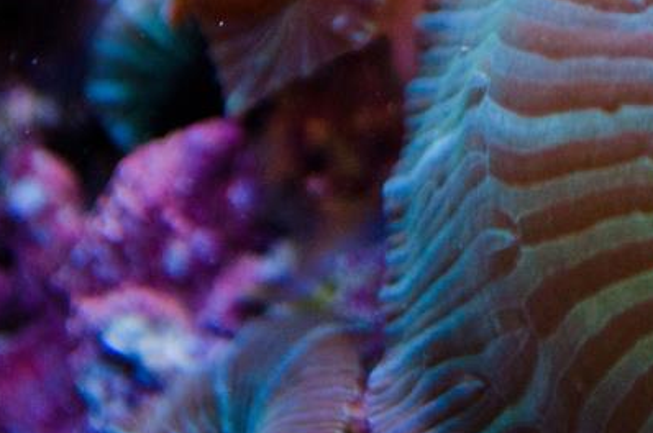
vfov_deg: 6.8
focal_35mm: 201
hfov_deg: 10.0
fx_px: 3640
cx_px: 943
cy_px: 66
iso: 1600
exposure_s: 1/160
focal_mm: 46
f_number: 5.3
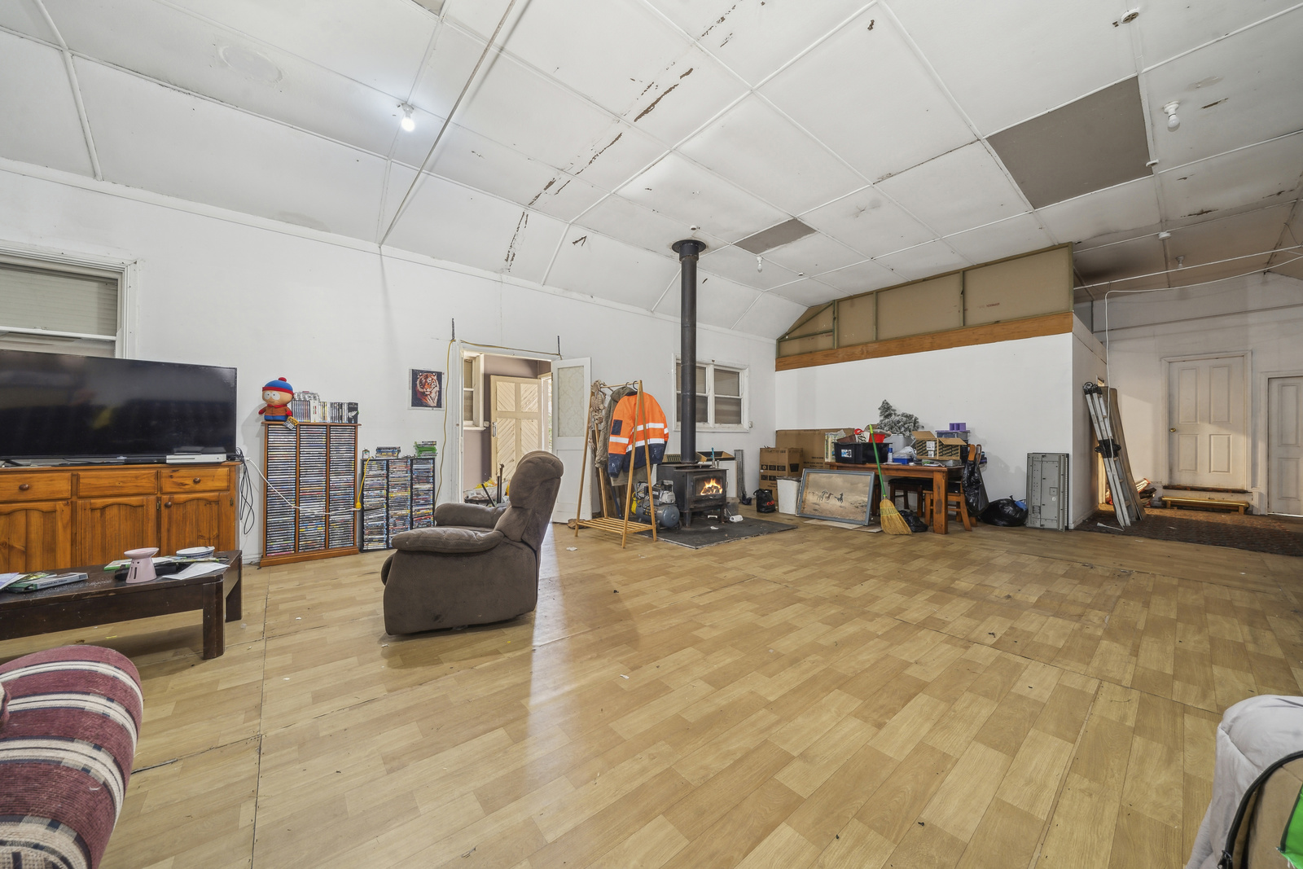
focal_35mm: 12
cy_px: 434
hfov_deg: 112.6
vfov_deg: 90.0
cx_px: 652
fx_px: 434
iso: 320
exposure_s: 1/5
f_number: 9
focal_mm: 12
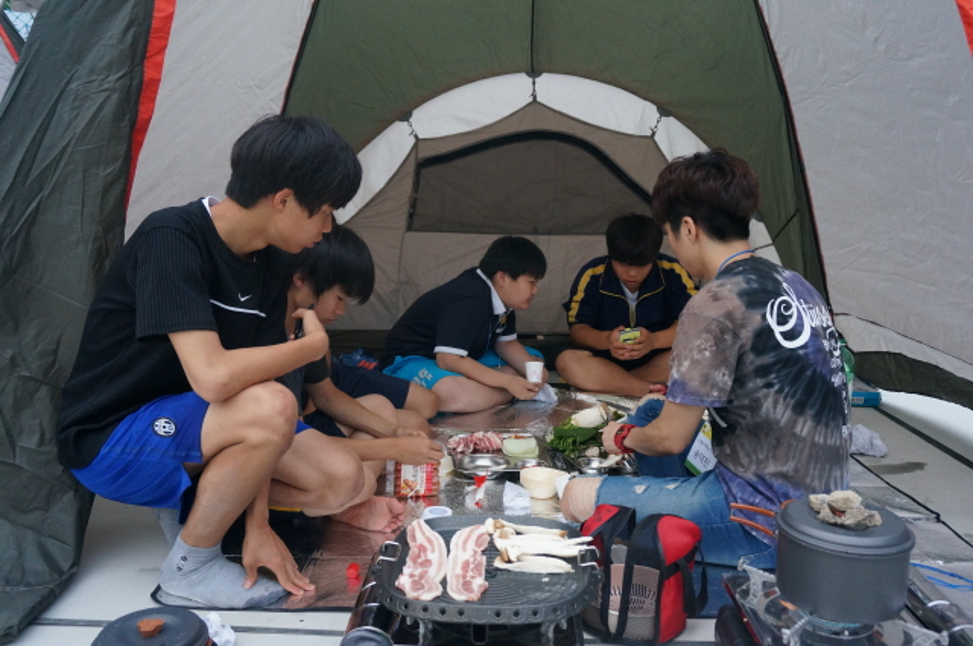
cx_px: 486
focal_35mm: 30
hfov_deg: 62.0
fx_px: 810
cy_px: 323
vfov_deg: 43.5
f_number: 4
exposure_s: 1/160
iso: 1600
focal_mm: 20
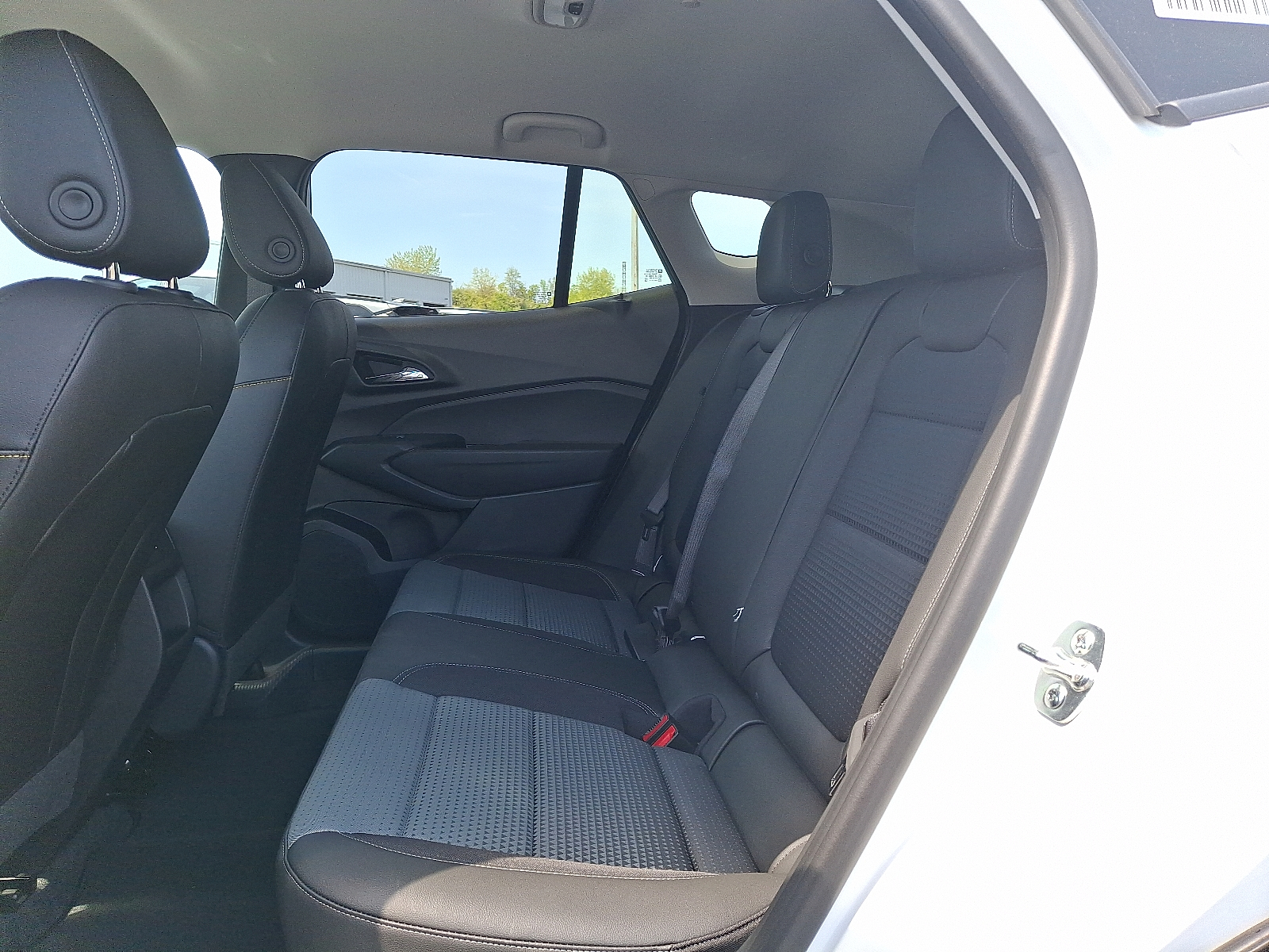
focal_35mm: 25
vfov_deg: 54.9
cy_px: 476
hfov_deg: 69.4
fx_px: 916
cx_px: 634
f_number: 1.8
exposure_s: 1/238
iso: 30
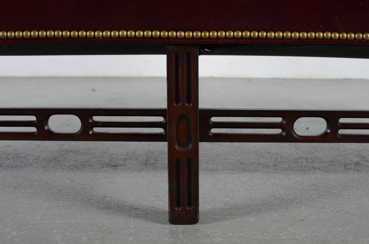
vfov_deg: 25.6
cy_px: 122
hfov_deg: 37.9
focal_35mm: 52
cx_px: 184
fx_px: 537
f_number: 5.6
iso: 100
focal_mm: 35
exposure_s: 1/125
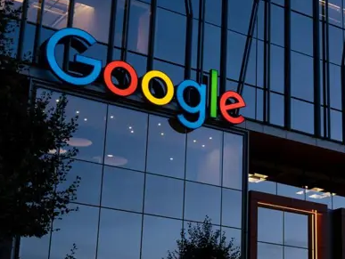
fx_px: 828
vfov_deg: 17.8
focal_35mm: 83
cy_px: 129
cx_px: 316
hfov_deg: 22.9
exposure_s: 1/160
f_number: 4
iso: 640
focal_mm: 38
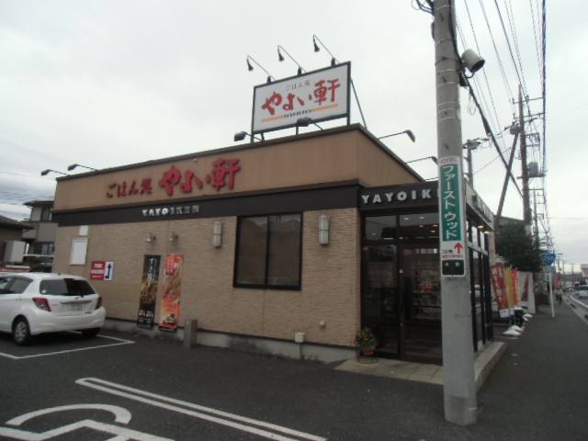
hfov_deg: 71.6
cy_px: 220
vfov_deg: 56.8
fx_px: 408
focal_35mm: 24
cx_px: 294
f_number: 3
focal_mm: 4.24
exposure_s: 1/320
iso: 64
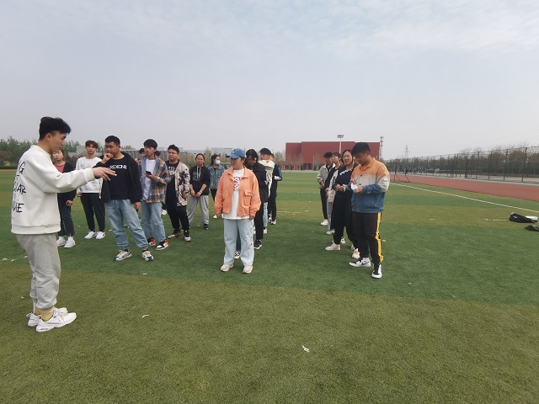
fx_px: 265
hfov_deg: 91.0
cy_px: 202
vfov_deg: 74.7
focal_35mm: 17
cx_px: 270
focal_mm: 2.26
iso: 50
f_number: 2.2
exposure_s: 1/1044
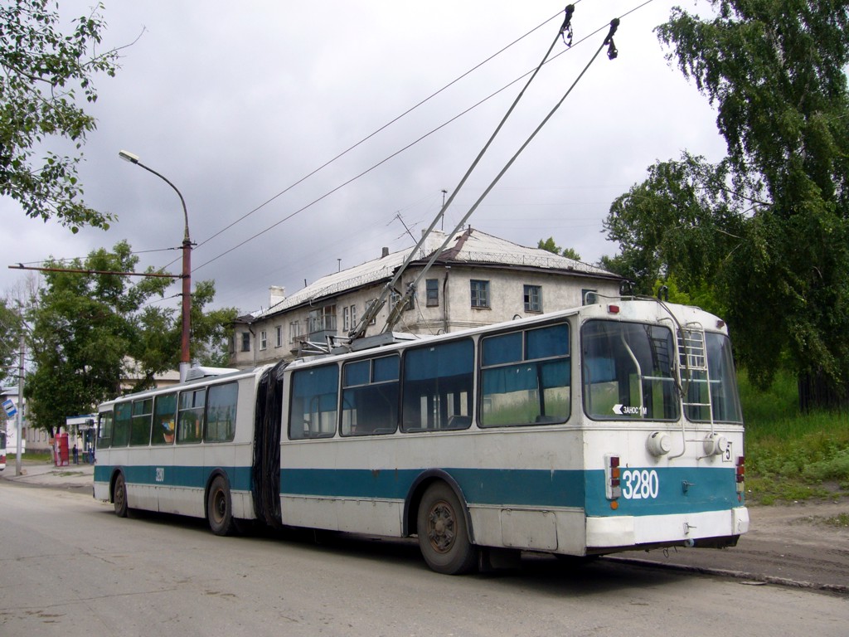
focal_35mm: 35
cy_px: 318
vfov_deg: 40.7
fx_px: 858
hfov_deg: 52.6
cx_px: 424
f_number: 5.6
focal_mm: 5.8
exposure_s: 1/160
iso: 80
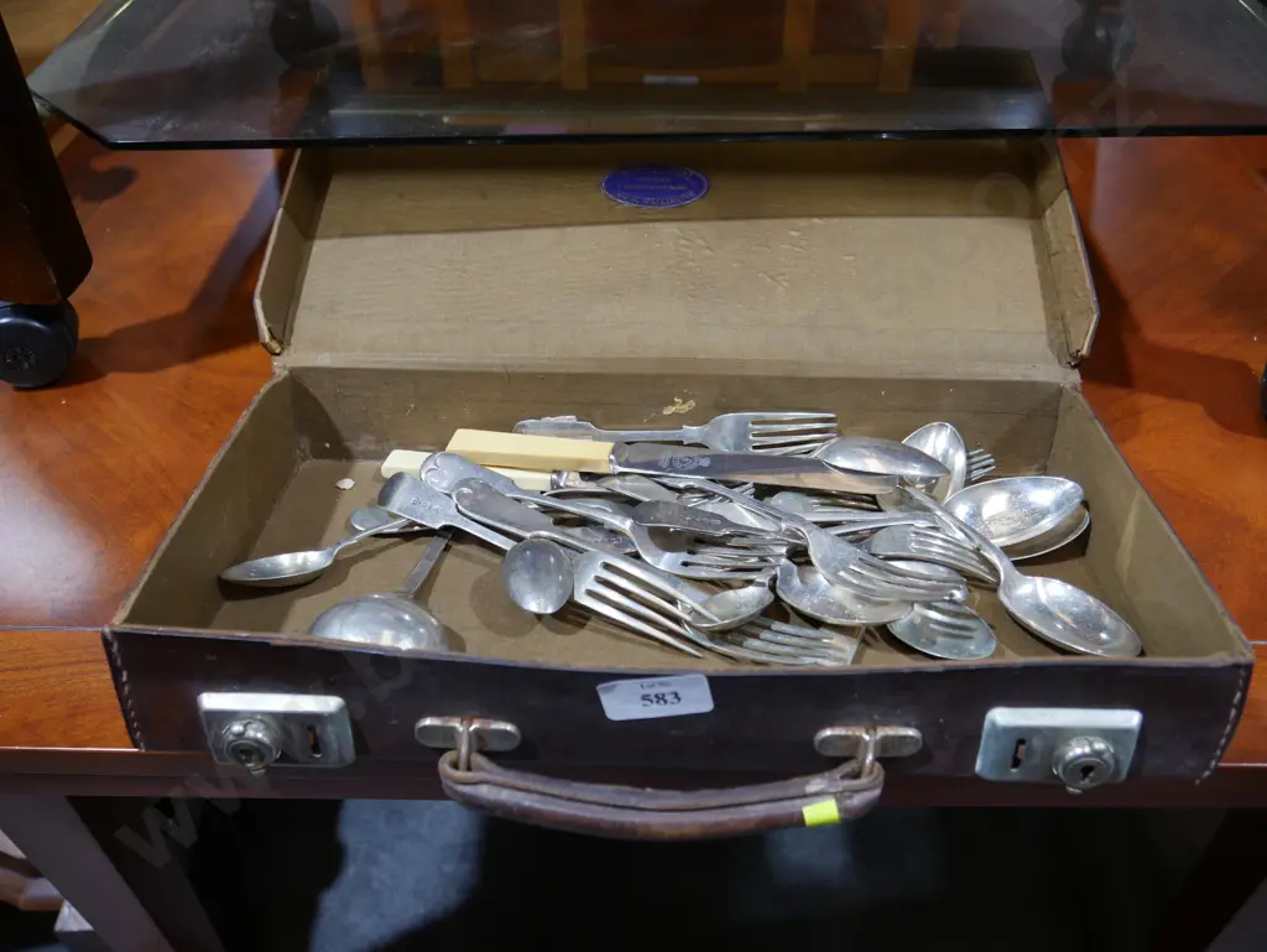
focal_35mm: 28
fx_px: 1025
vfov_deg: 49.8
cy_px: 476
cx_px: 634
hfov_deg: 63.4
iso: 320
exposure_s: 1/60
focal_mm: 14
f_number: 3.5
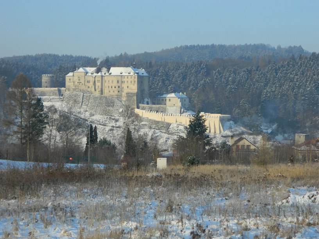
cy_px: 120
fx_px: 774
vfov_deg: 17.6
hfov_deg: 23.3
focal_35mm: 84
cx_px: 160
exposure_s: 1/400
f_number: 4.2
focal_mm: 15.1
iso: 80
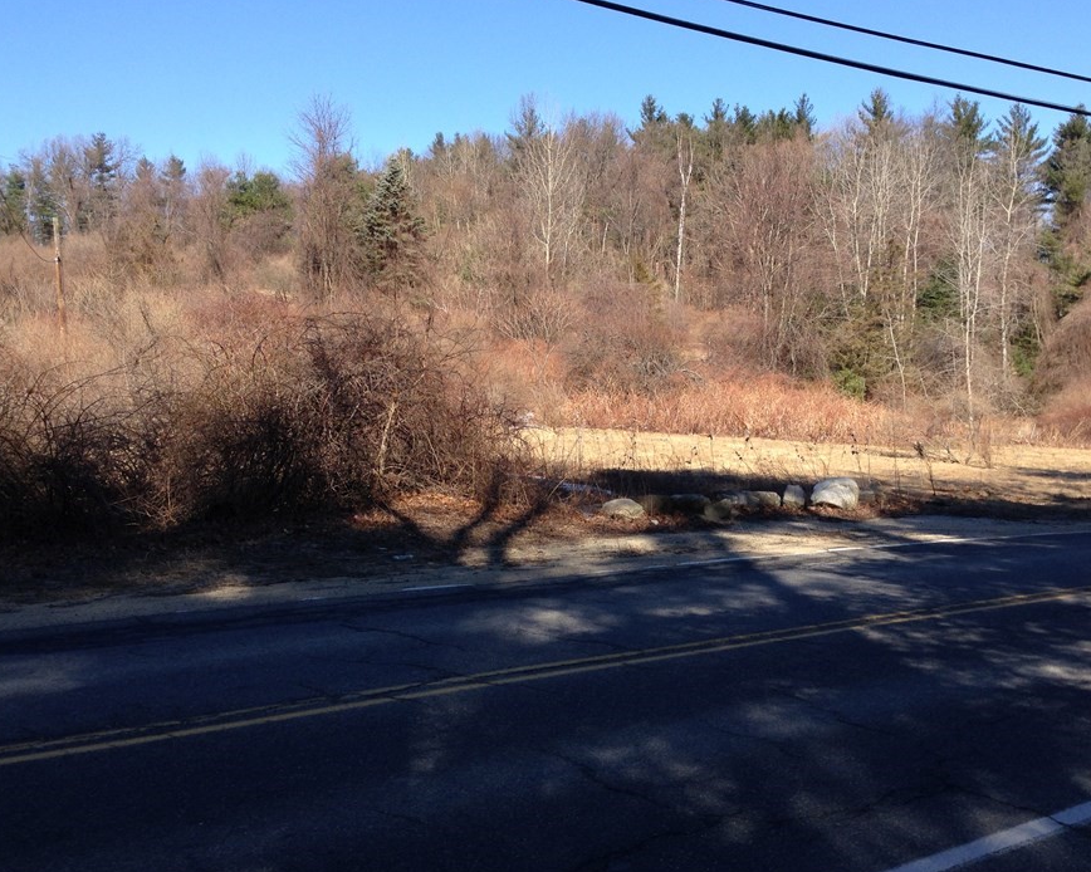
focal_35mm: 38
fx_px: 1227
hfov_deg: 47.9
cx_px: 608
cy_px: 425
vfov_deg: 39.1
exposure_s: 1/797
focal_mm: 4.12
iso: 50
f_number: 2.4
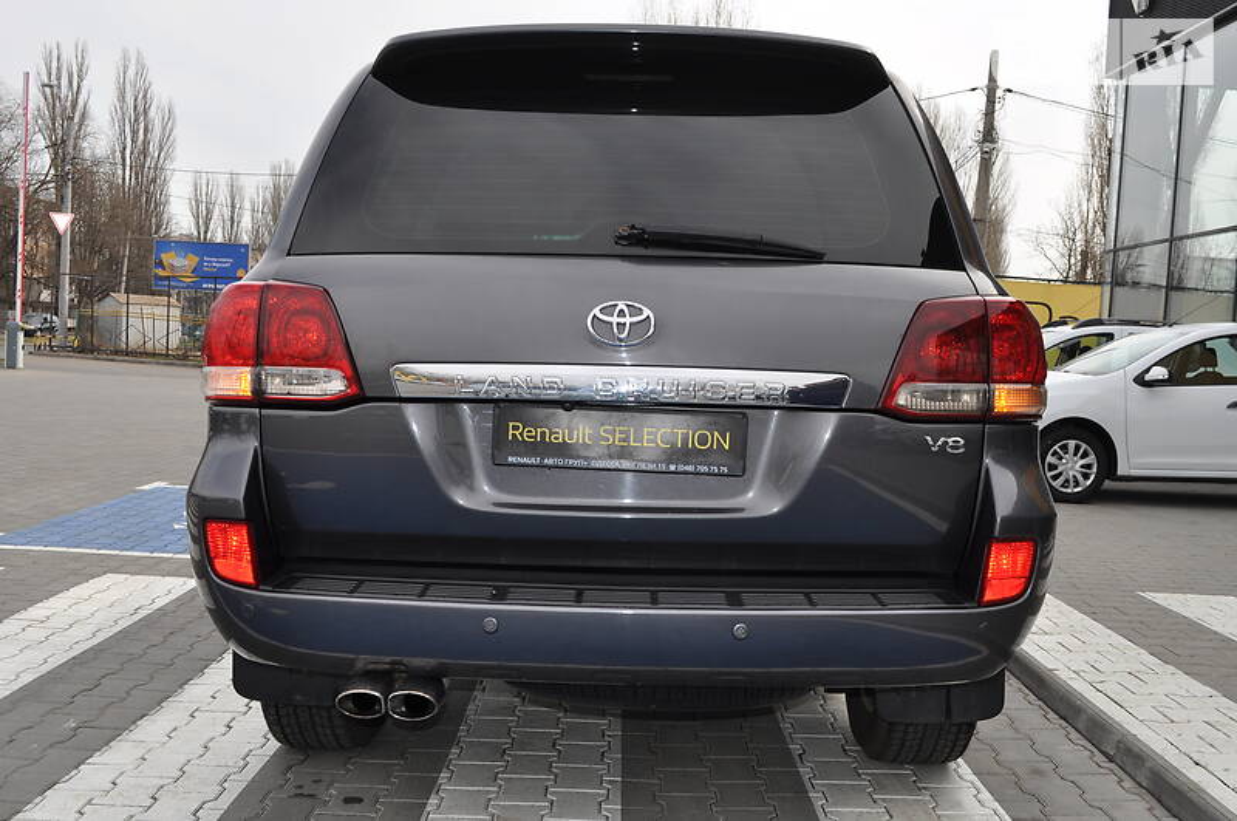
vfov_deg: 36.8
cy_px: 410
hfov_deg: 53.2
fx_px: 1235
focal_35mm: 36
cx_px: 618
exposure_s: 1/200
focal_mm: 24
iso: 200
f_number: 10
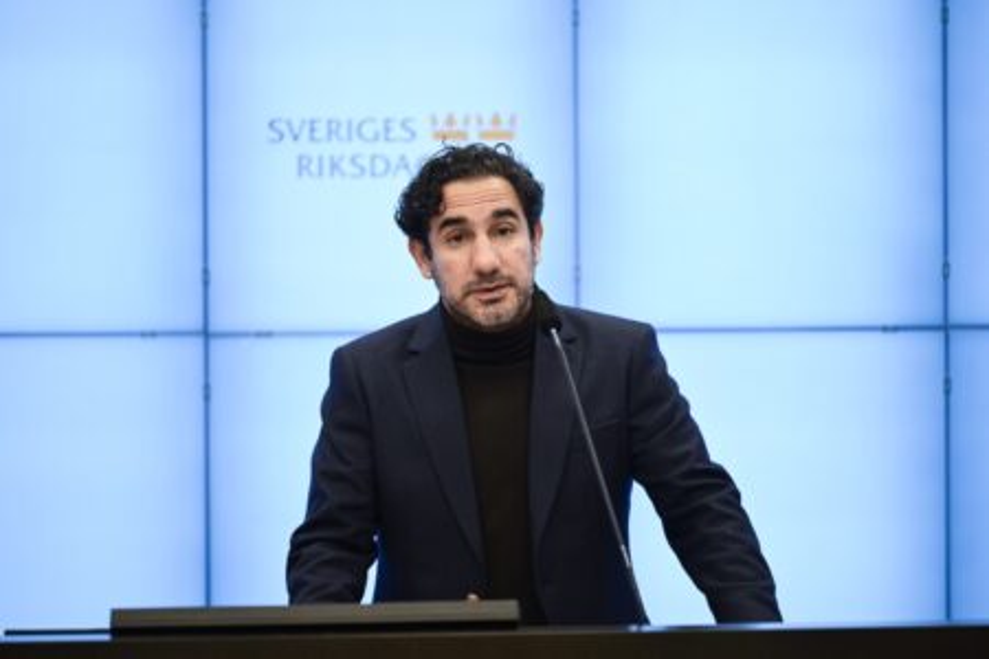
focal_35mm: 200
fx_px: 5494
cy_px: 330
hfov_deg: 10.3
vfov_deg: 6.9
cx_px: 494
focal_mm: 200
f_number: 2.8
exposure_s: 1/160
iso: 800
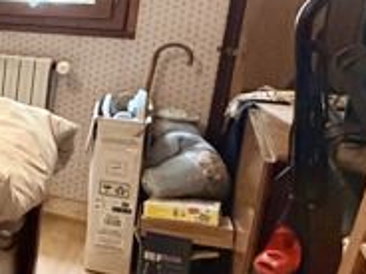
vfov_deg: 23.8
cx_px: -324
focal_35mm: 61
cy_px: 79
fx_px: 645
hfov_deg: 20.3
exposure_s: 1/60
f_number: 2.2
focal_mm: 2.22
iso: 640
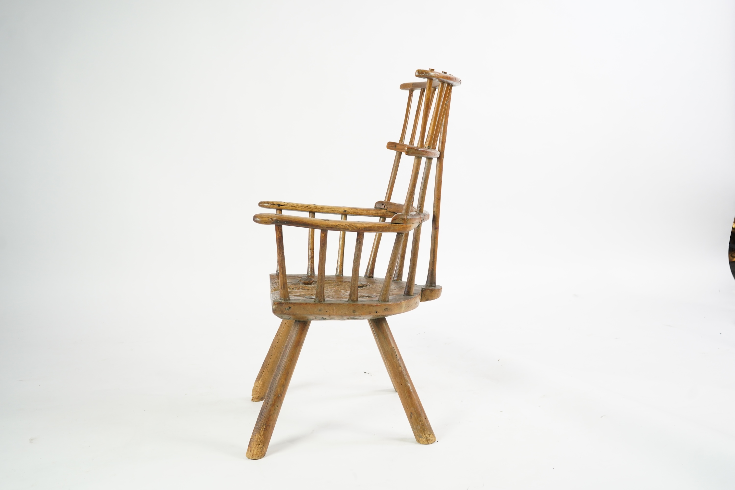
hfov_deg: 48.5
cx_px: 368
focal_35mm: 40
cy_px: 245
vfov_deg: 33.4
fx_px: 817
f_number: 4.5
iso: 1000
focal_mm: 40
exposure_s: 1/100
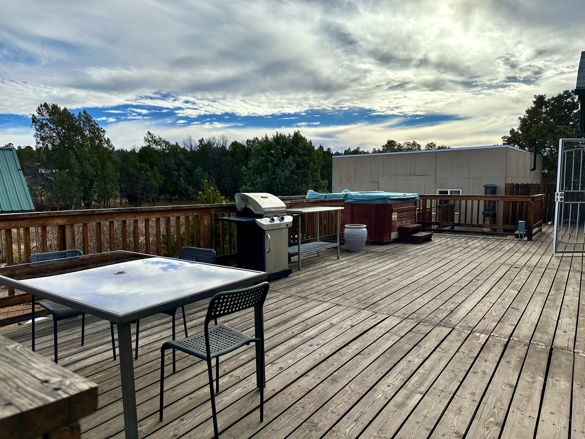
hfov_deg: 71.6
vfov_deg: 56.8
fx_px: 406
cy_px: 220
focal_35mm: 24
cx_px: 292
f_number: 1.78
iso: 80
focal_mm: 6.86
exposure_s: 1/6211
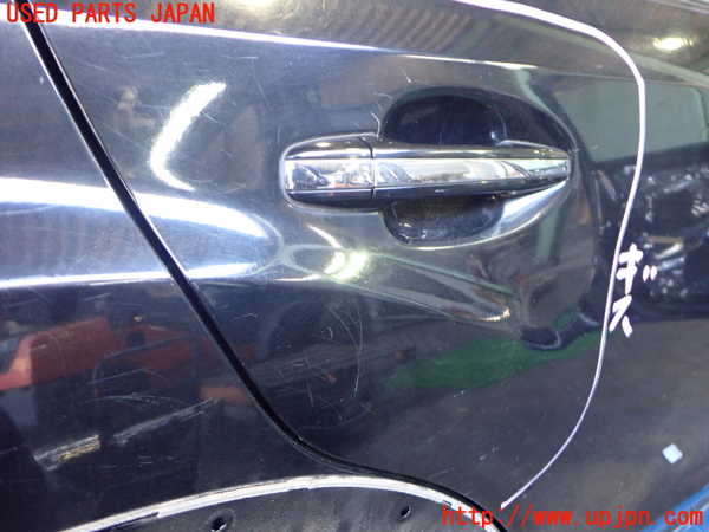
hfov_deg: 60.0
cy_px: 266
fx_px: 614
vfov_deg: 46.8
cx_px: 354
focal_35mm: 30
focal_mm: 5.4
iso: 640
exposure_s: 1/30
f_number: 2.3
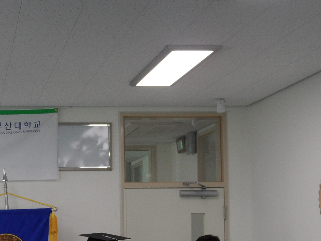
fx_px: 835
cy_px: 204
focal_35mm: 90
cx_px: -19
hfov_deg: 20.9
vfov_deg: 16.3
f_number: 3.6
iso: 100
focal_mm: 6.5
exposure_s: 1/45
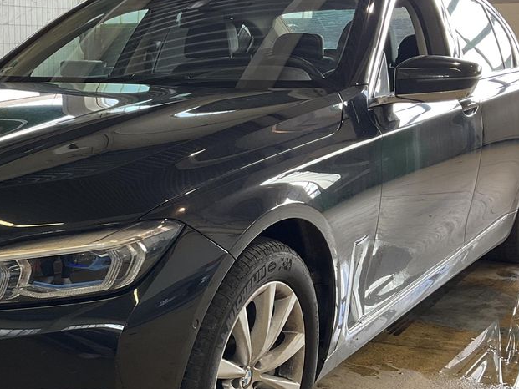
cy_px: 262
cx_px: 81
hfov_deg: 33.1
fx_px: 840
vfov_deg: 26.0
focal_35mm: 56
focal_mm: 3
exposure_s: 1/50
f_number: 1.8
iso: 40
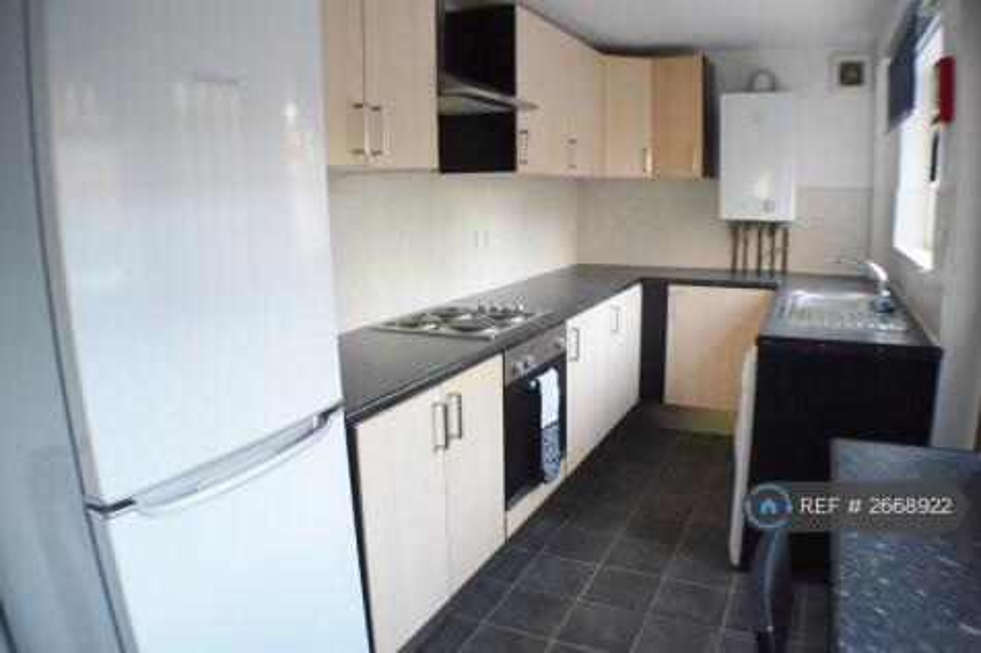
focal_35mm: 33
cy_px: 326
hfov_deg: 57.2
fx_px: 899
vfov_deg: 39.9
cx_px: 490
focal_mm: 22
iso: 1000
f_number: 3.8
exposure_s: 1/60
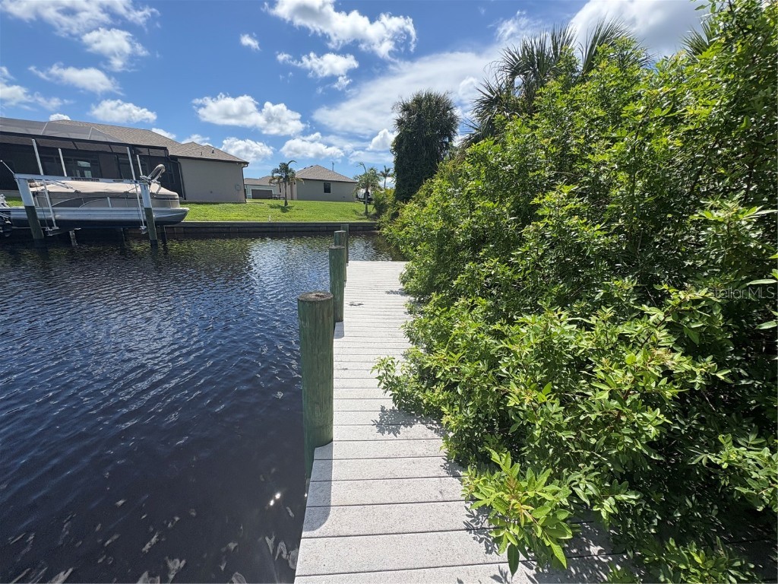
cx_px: 389
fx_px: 315
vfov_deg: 85.7
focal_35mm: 14
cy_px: 292
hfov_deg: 102.1
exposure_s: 1/1832
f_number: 2.2
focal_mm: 2.22
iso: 40
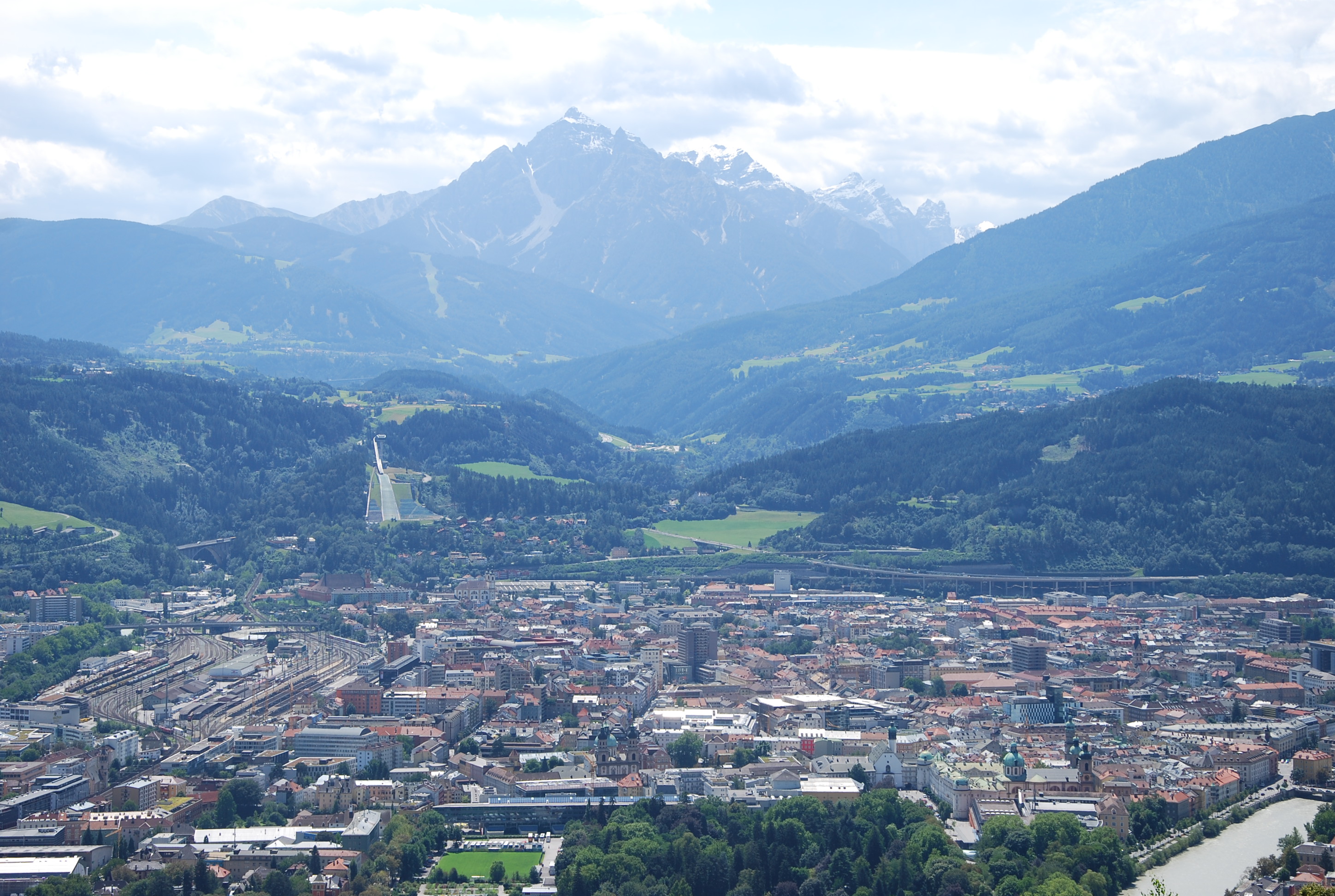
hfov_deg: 26.9
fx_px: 2787
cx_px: 668
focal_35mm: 75
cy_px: 448
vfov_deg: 18.3
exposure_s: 1/250
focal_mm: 50
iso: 100
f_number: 8
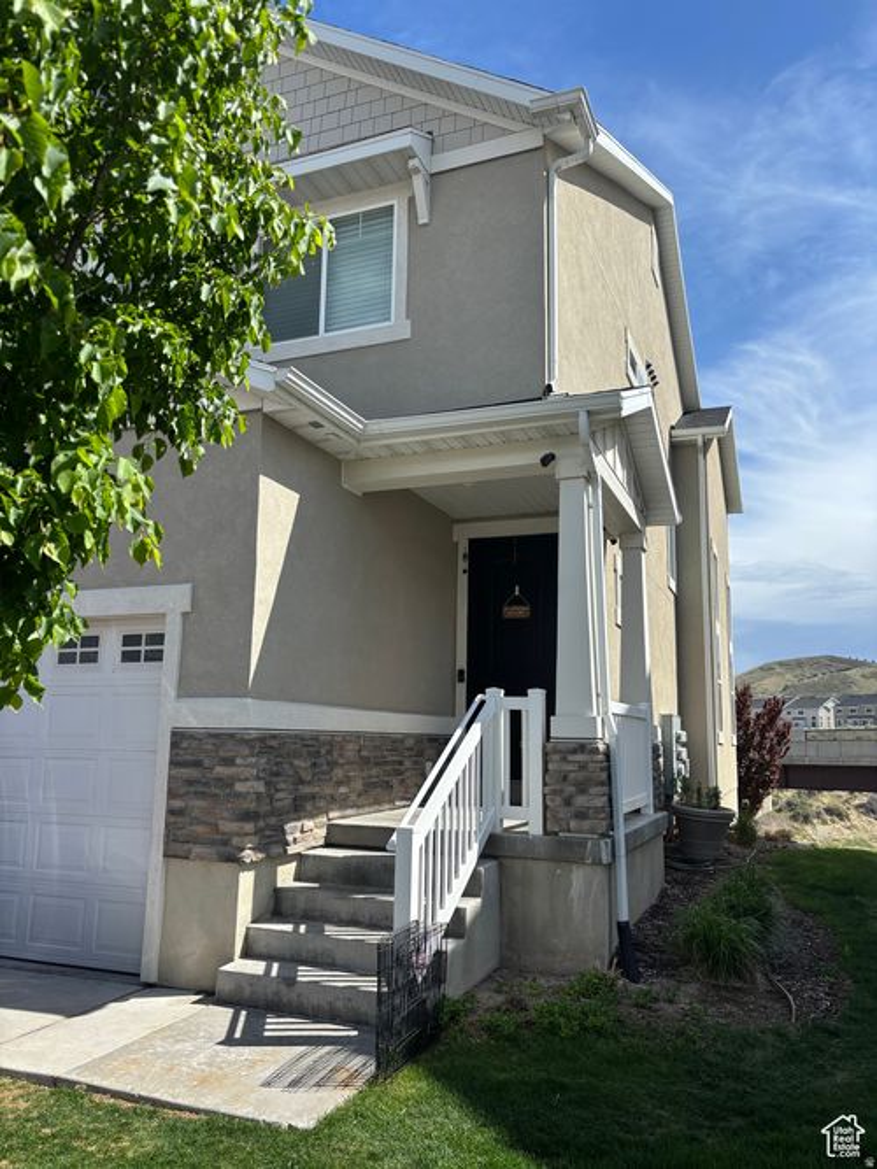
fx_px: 879
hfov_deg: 53.0
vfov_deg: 67.3
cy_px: 584
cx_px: 438
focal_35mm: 26
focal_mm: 5.96
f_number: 1.6
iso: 50
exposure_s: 1/3106
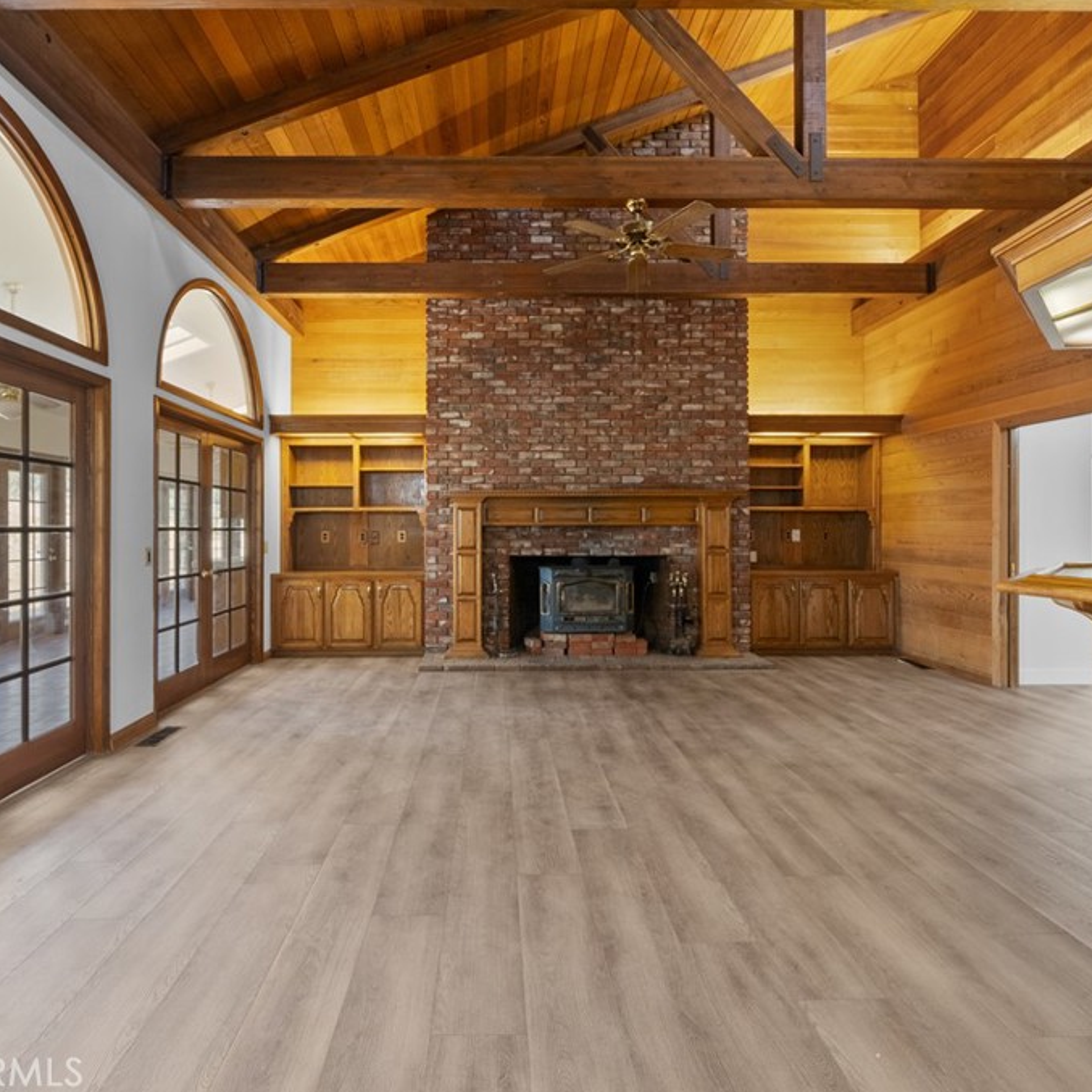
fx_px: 642
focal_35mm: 18
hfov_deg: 80.5
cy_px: 544
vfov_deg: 80.7
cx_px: 489
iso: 640
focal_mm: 14
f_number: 9
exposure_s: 1/2.5
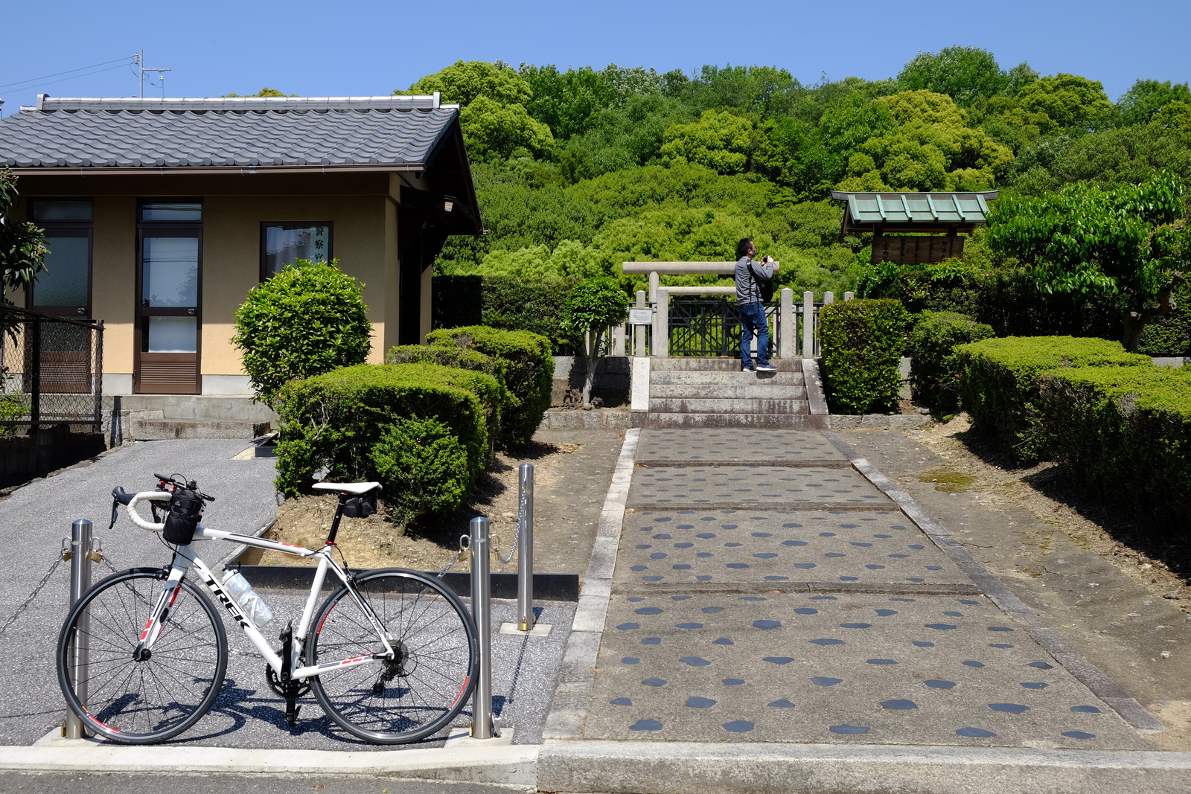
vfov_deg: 33.4
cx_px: 596
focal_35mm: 40
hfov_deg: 48.5
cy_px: 397
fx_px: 1323
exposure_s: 1/300
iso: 200
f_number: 8
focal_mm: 26.5
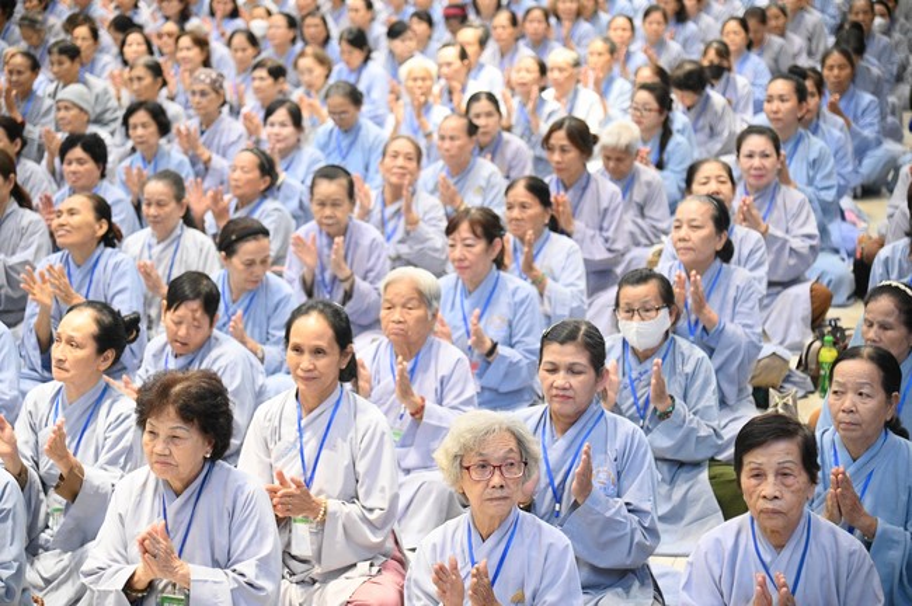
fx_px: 1974
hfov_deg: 26.0
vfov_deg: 17.5
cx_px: 456
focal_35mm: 78
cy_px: 303
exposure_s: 1/250
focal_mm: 78
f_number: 4
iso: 10000
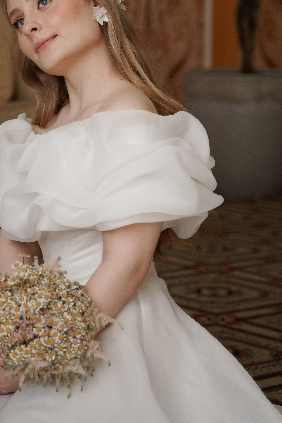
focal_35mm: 115
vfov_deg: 17.7
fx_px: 1351
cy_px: 130
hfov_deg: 11.9
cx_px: 74
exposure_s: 1/2000
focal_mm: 75
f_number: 2.8
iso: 1000
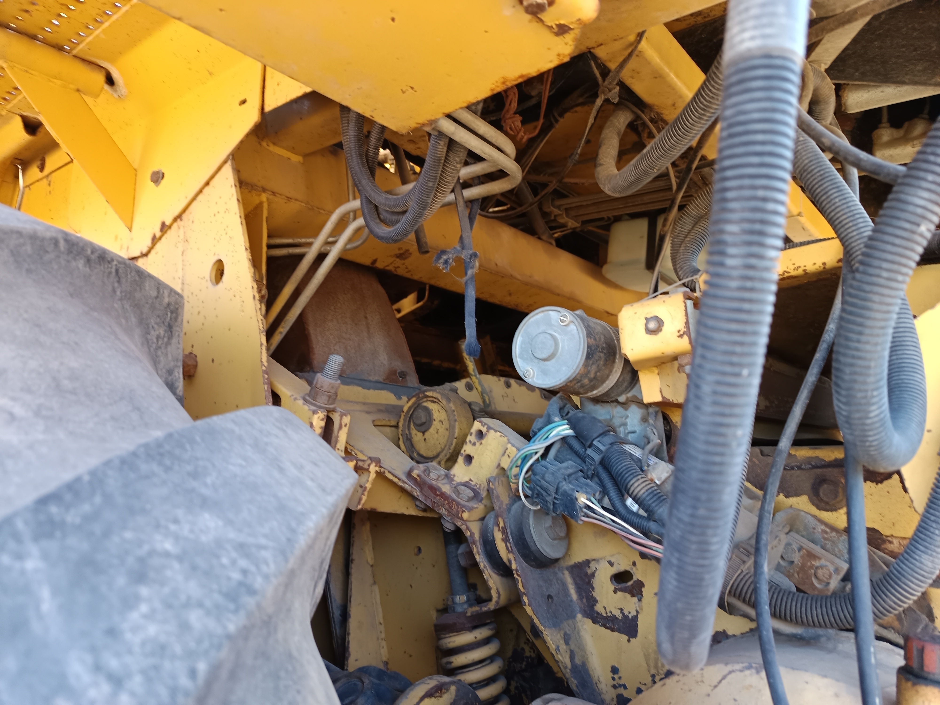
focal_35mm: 24
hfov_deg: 71.6
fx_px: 652
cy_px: 352
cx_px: 470
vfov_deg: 56.8
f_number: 1.7
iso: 195
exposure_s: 1/50
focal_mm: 5.31
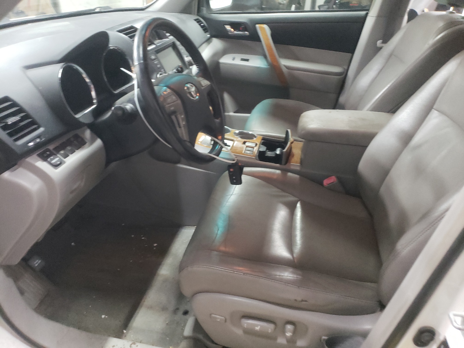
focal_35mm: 26
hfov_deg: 67.3
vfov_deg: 53.1
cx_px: 232
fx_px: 349
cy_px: 174
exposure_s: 1/24
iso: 500
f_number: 1.5
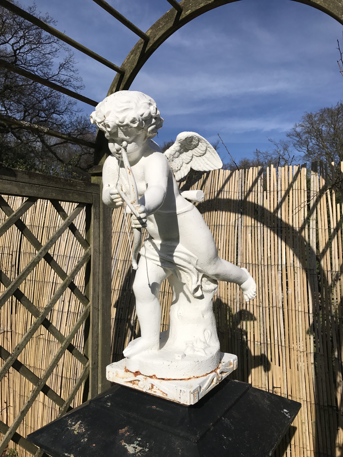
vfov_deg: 63.4
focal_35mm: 28
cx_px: 172
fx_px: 370
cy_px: 228
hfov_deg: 49.7
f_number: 1.8
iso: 20
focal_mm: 3.99
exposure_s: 1/6410
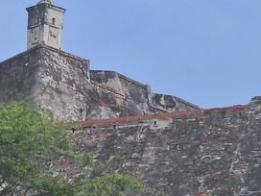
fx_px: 1666
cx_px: 72
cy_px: 194
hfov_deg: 8.9
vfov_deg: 6.7
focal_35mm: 221
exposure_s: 1/1600
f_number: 4.5
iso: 100
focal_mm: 8.4
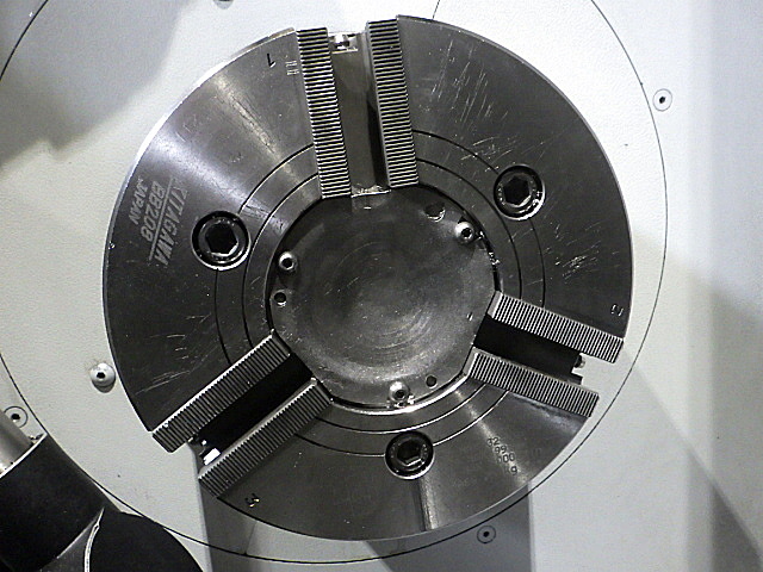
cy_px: 286
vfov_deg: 49.7
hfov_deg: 63.4
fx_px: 617
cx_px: 382
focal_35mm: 28
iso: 1600
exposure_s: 1/25
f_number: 3.5
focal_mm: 5
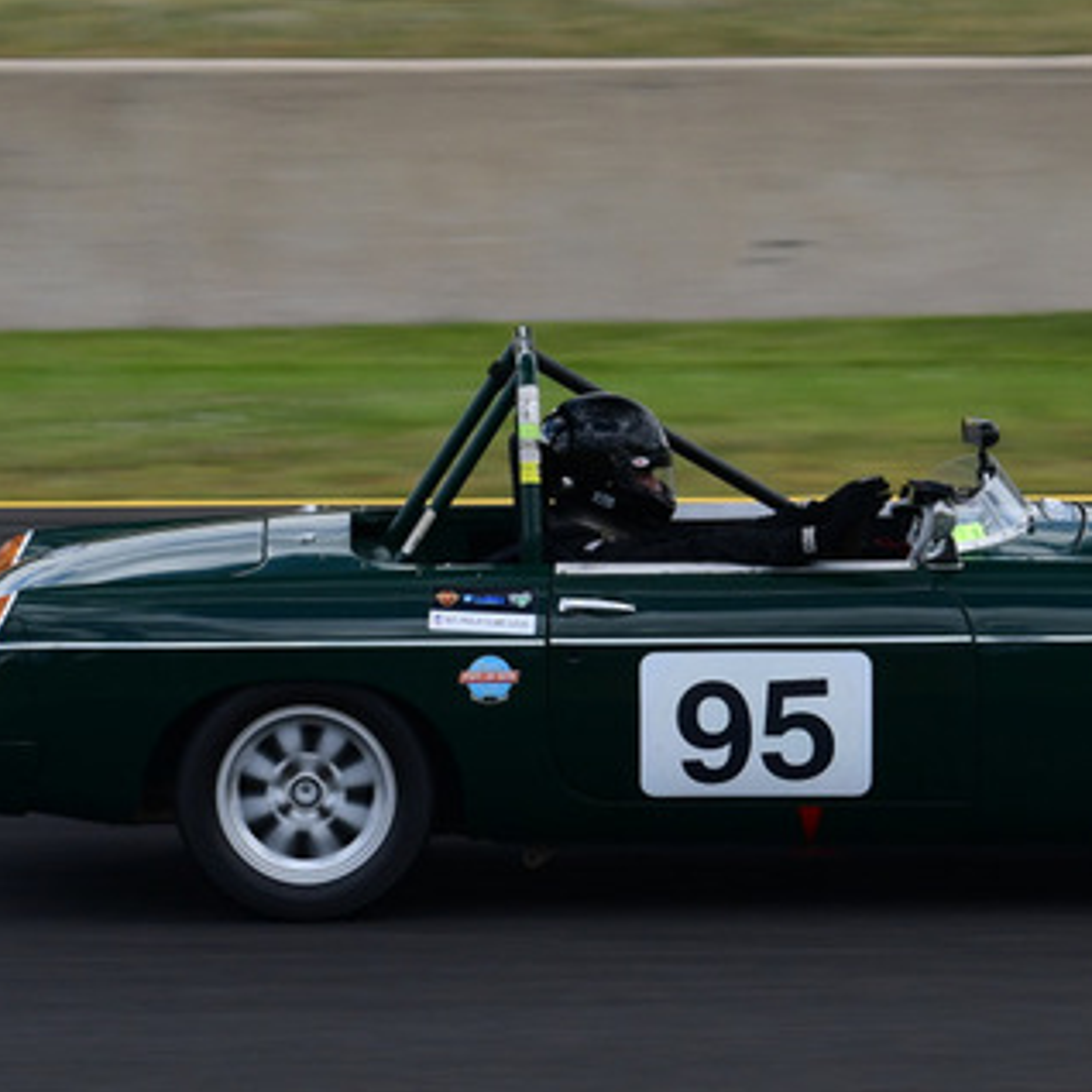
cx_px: 862
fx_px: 13955
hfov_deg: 4.5
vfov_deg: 4.5
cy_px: 416
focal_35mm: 391
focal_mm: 122
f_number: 11
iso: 320
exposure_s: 1/250
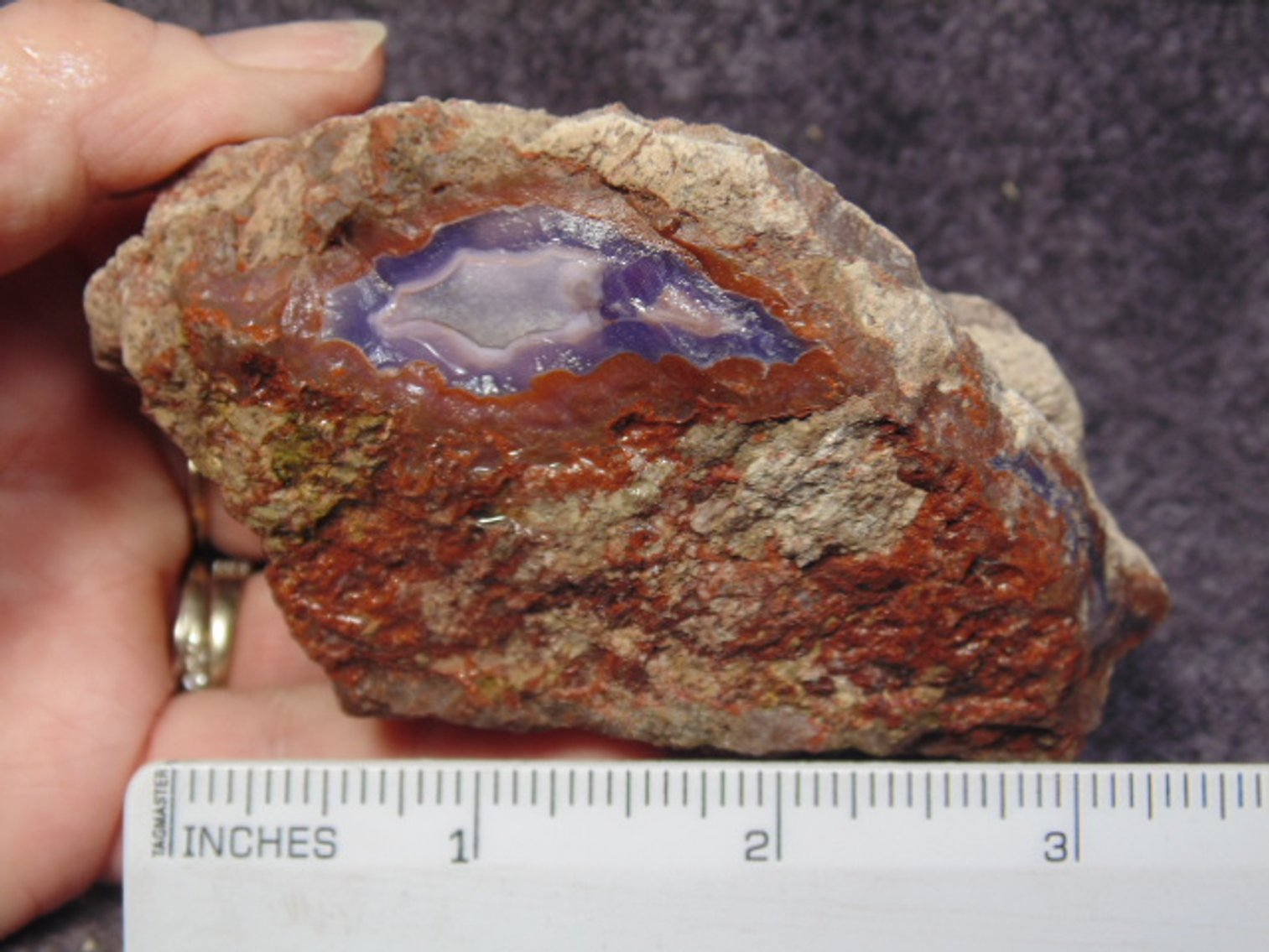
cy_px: 476
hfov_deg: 45.8
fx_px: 1503
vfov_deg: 35.1
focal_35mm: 41
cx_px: 634
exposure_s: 1/60
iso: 80
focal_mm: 7.4
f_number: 3.6
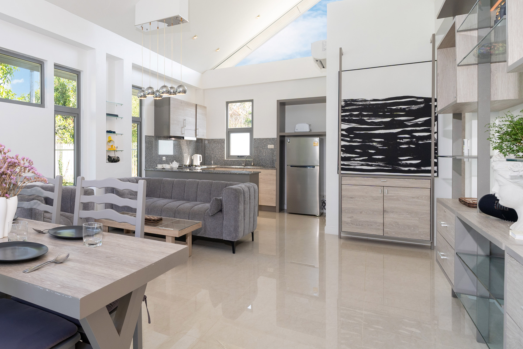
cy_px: 157
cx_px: 101
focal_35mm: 24
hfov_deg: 66.6
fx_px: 349
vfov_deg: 53.1
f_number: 5.6
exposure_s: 1/100
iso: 250
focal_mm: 12
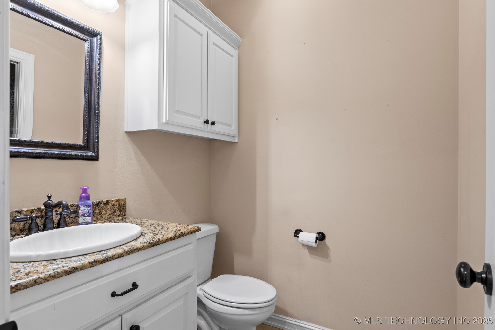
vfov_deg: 67.4
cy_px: 165
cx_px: 248
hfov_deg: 90.0
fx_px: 247
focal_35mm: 18
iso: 640
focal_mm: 18
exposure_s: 1/2
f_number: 11
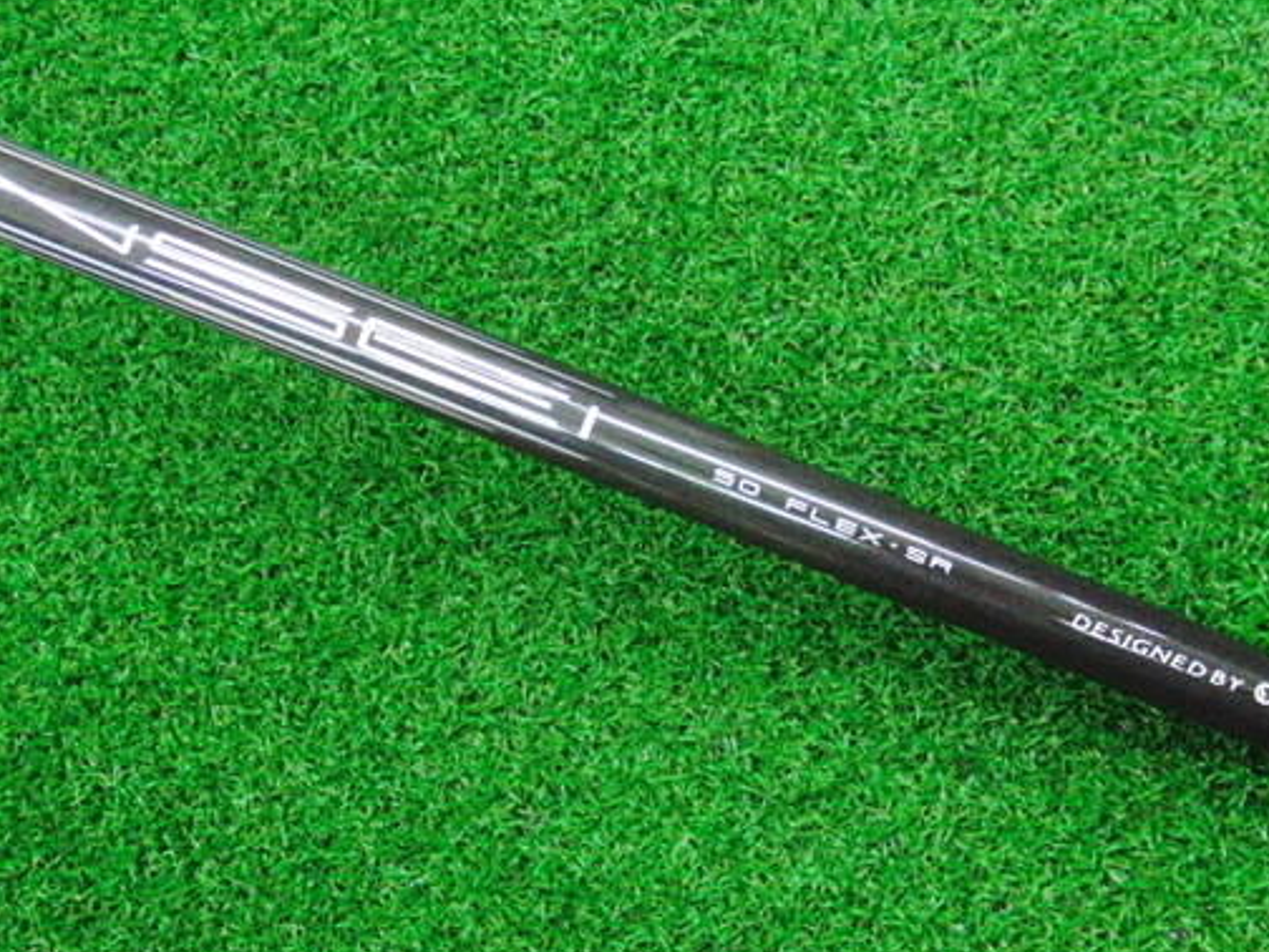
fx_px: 1723
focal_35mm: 47
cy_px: 484
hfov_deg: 40.4
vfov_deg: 30.9
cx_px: 602
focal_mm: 6.42
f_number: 3.6
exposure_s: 1/200
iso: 3200
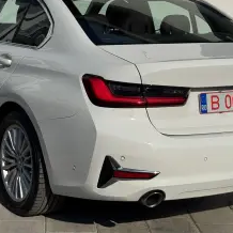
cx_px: 102
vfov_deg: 24.6
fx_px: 533
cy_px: 106
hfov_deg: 24.6
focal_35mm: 70
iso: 80
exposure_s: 1/12500
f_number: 1.78
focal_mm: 6.76
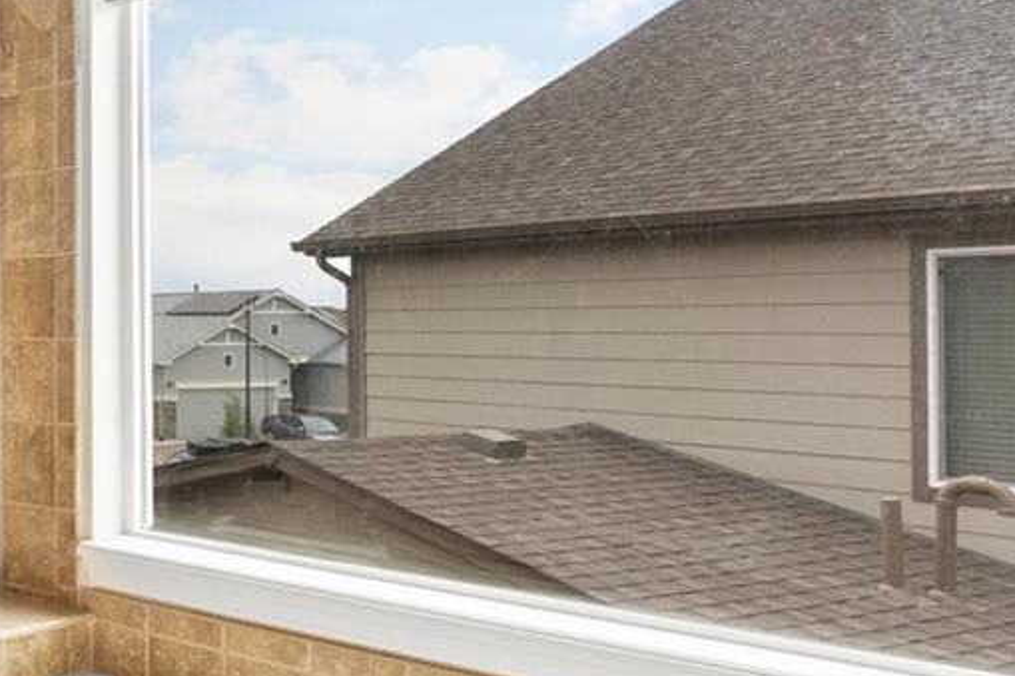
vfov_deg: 30.5
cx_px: -160
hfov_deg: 36.1
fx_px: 1240
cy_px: 289
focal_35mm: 44
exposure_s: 1/30
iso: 400
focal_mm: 14
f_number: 9
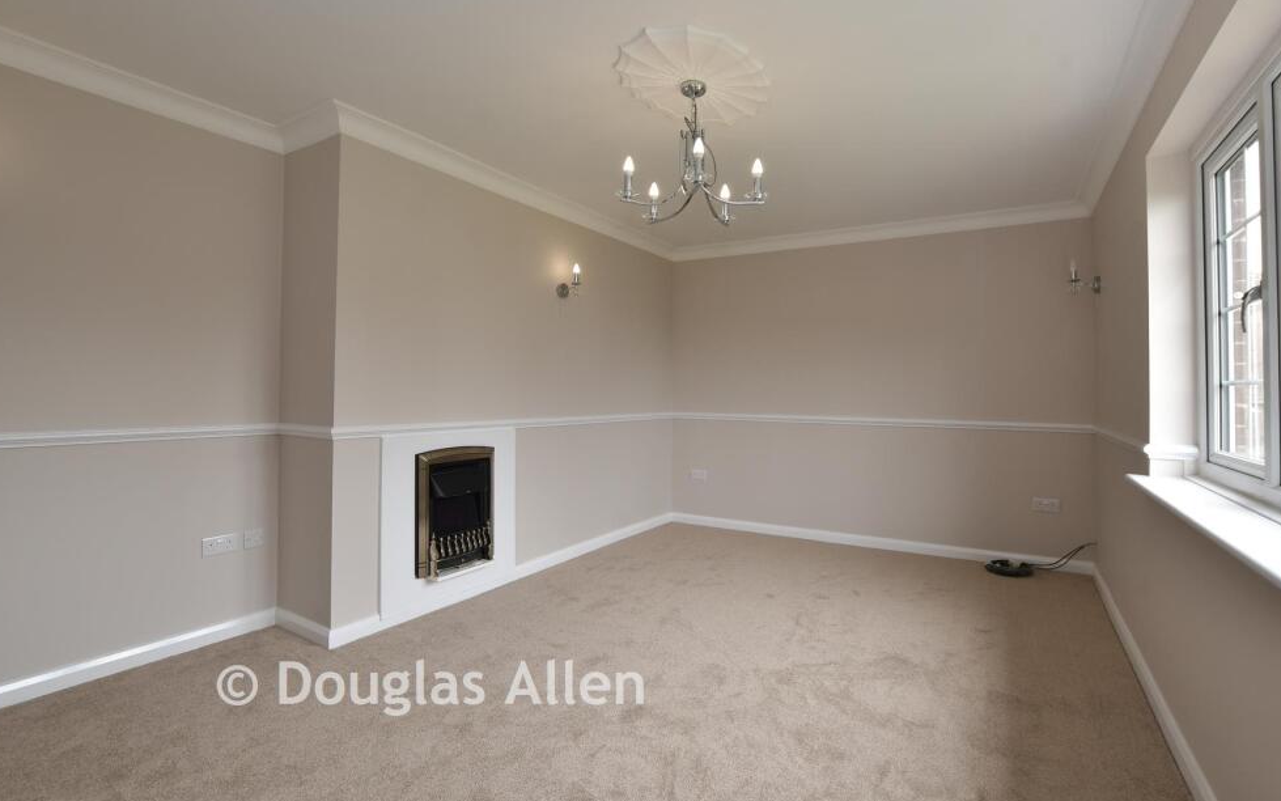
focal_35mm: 16
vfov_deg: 71.2
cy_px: 378
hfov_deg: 97.8
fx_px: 559
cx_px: 652
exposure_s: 1/8
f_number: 8
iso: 100
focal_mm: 10
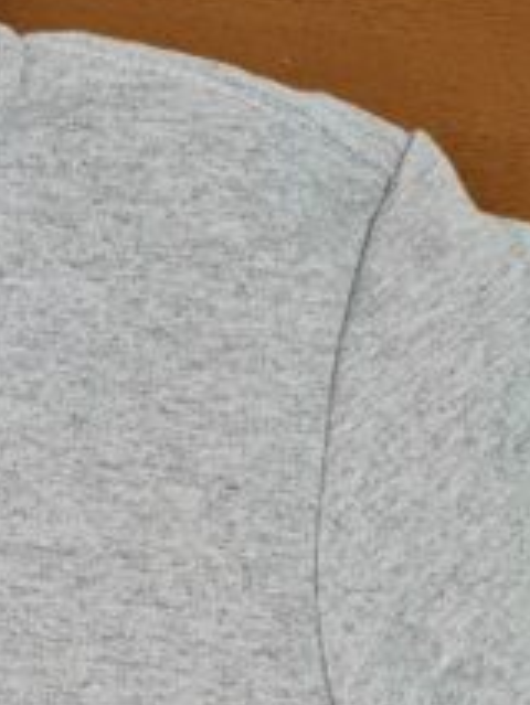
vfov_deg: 14.8
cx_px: -656
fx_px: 2549
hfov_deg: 10.5
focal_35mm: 125
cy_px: 1010
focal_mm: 5.4
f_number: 1.8
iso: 320
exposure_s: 1/120
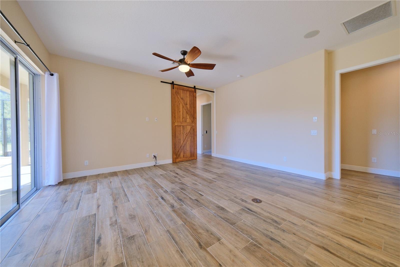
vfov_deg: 90.0
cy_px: 134
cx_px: 200
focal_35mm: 12
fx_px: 133
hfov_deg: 112.6
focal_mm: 8
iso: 640
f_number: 4
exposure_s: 1/60
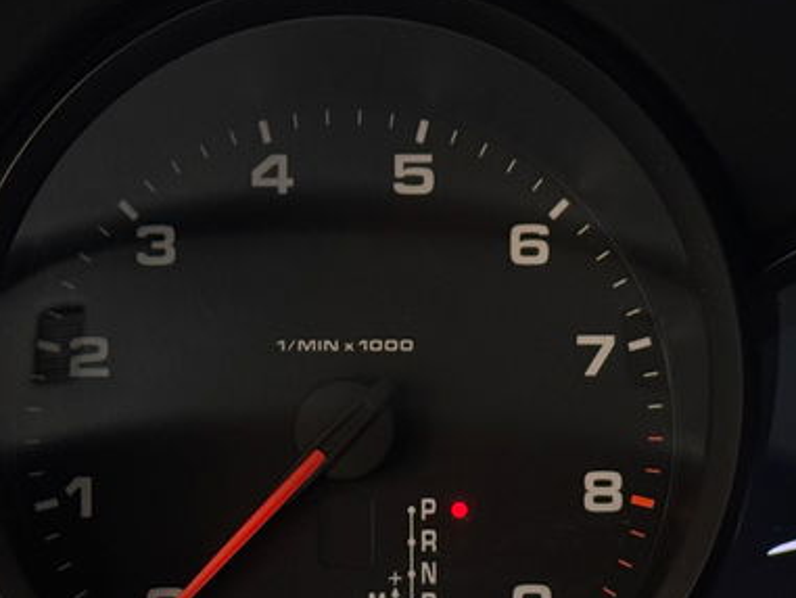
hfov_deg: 15.3
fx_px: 2967
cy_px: 422
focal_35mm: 129
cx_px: 384
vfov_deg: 11.5
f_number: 1.78
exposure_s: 1/50
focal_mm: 6.76
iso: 200
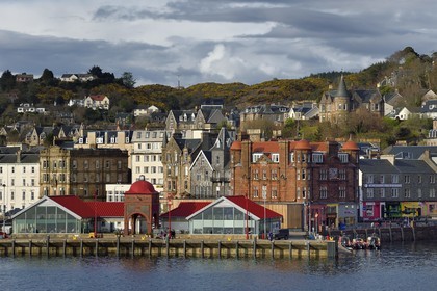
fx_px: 1821
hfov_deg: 13.7
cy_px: 146
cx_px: 218
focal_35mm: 150
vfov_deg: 9.1
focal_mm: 150
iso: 200
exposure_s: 1/320
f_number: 11
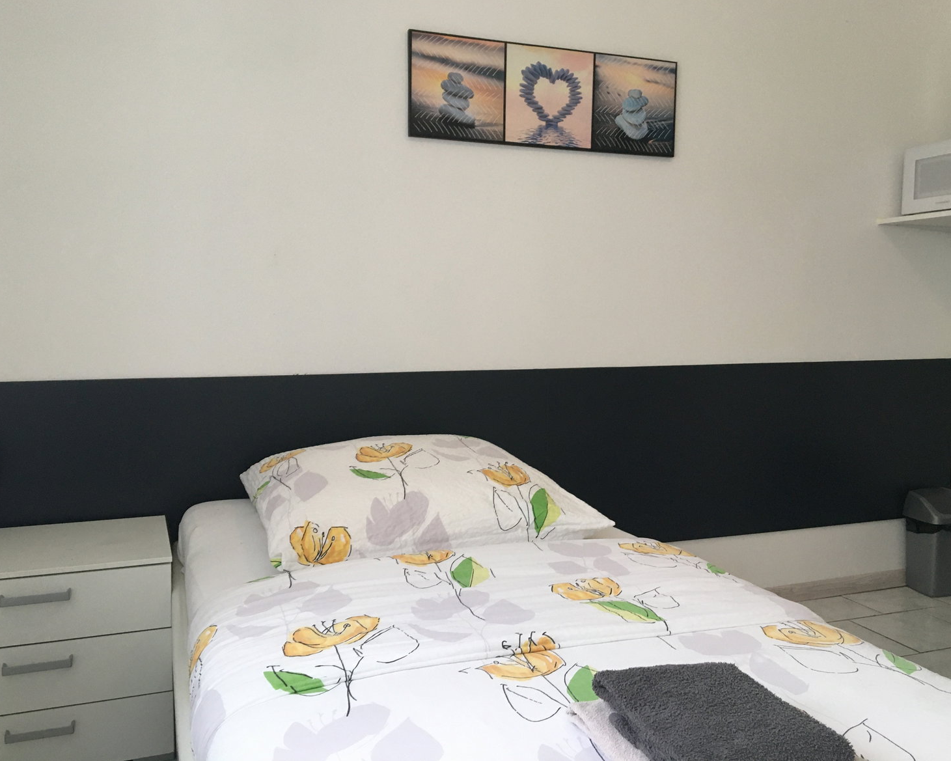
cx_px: 482
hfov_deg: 57.2
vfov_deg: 47.1
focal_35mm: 31
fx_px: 873
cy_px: 373
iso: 125
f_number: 2.2
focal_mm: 4.15
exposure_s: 1/33
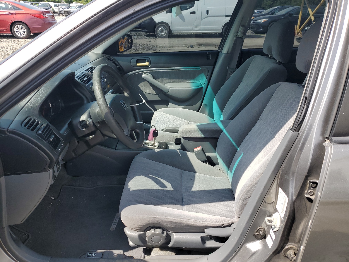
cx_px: 174
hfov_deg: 67.3
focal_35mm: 26
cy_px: 131
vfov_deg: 53.1
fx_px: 262
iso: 50
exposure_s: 1/1111
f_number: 1.5
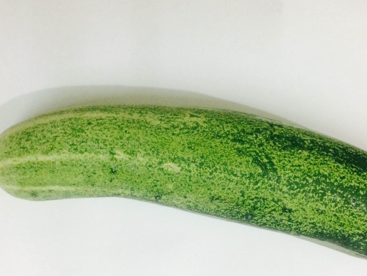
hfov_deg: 46.7
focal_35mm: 40
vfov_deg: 35.9
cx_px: 203
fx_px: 424
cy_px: 161
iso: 200
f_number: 2.2
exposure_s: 1/33
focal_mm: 4.15
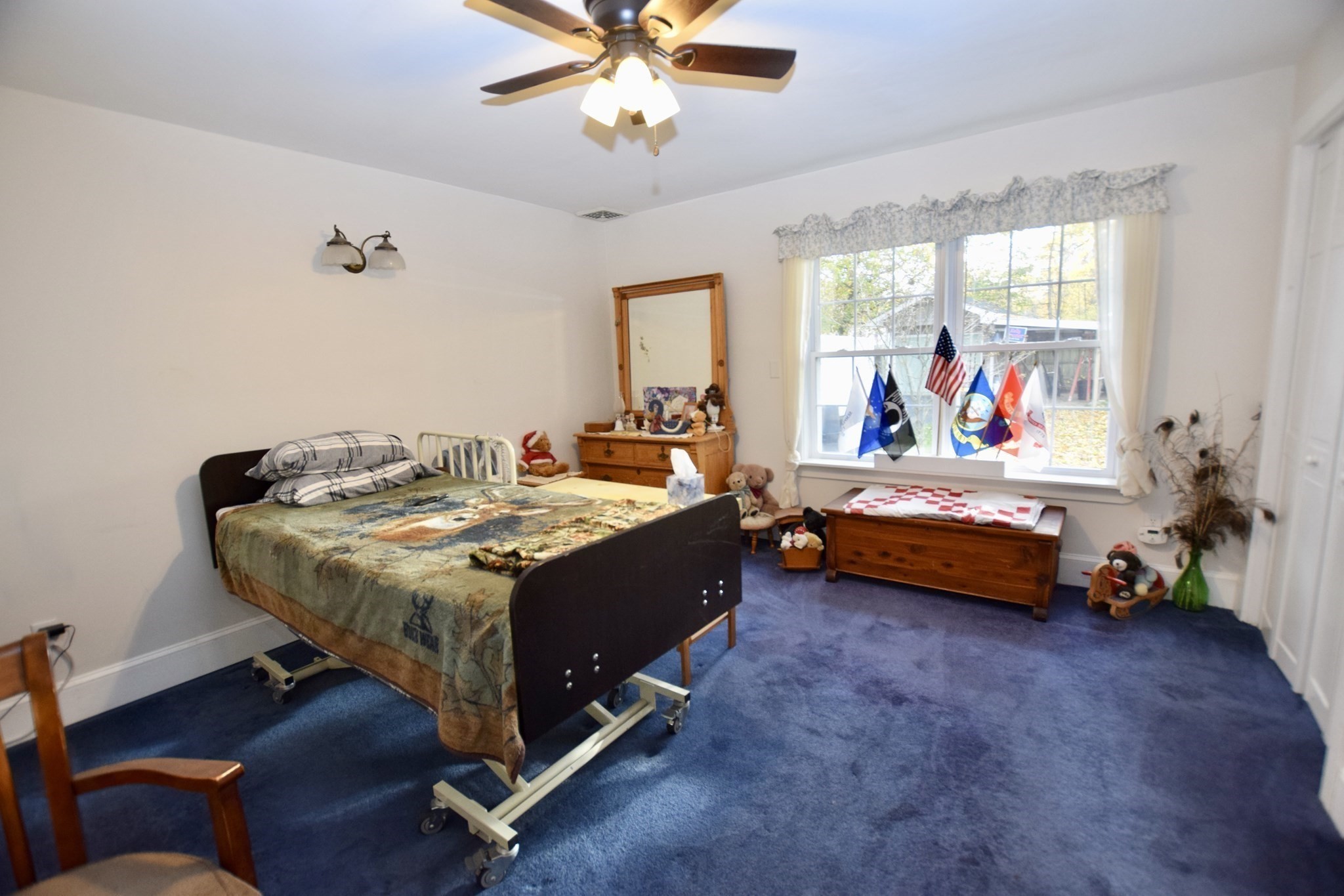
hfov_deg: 100.4
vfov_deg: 77.3
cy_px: 448
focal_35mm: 15
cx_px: 672
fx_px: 560
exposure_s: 1/60
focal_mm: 10
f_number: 4
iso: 800
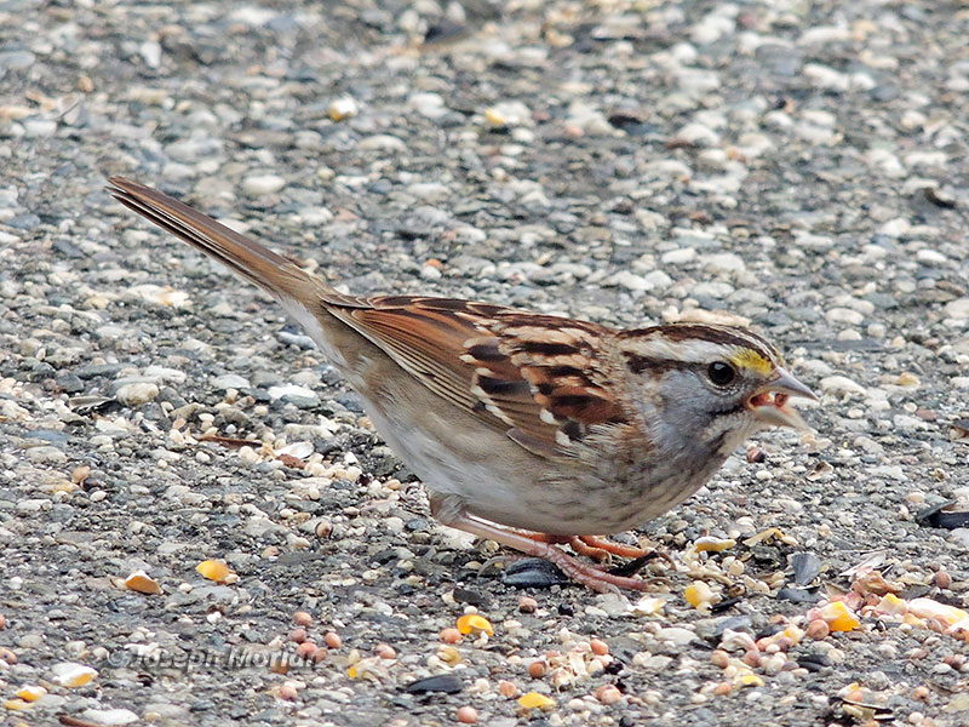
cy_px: 364
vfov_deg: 2.0
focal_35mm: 750
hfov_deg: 2.6
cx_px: 484
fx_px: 20995
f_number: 5.1
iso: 400
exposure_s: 1/100
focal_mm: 133.7
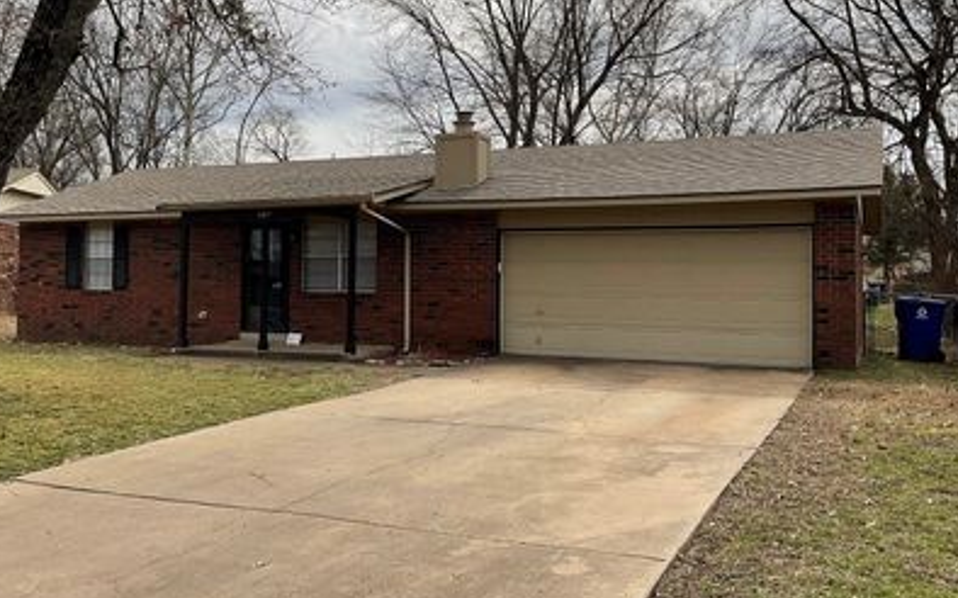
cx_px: 374
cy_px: 252
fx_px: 1018
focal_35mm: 39
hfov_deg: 50.0
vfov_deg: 32.7
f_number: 1.8
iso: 20
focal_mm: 3
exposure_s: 1/2427
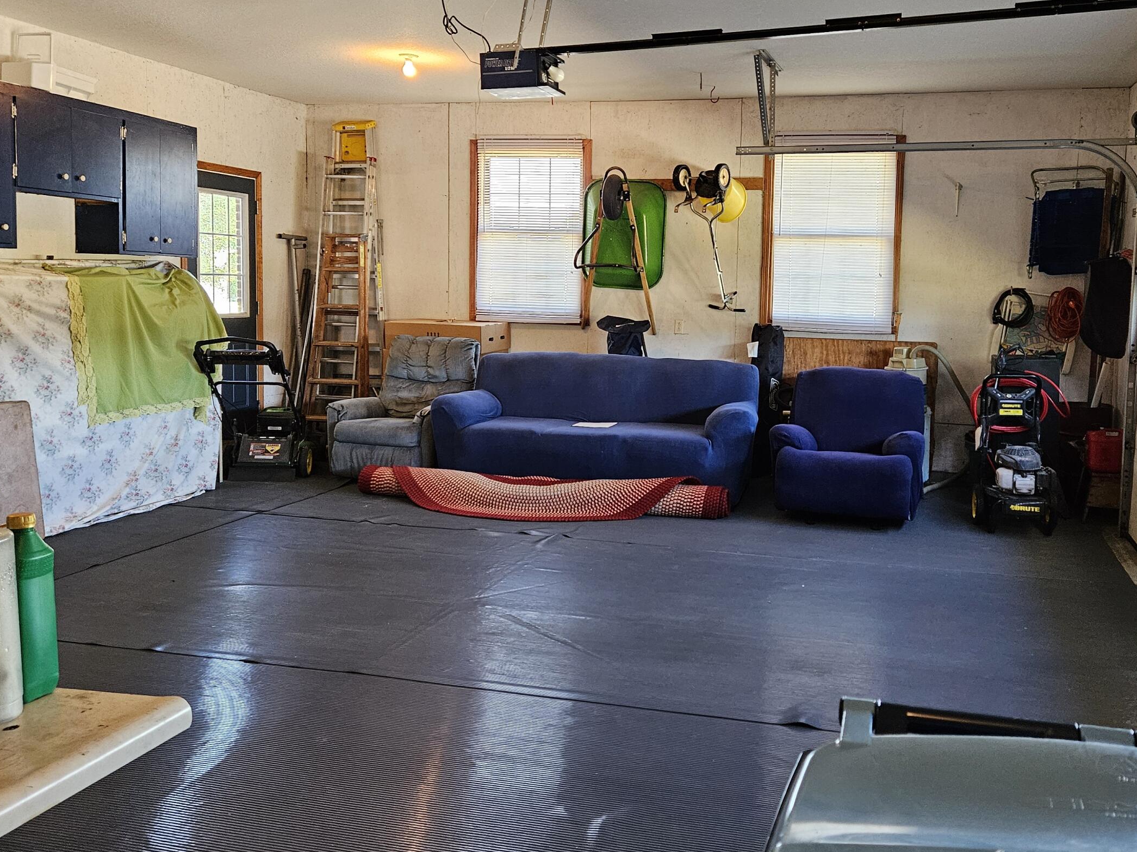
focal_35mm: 33
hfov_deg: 55.0
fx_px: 1084
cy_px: 356
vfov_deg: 42.8
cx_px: 672
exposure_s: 1/120
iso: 640
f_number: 1.8
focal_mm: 5.4
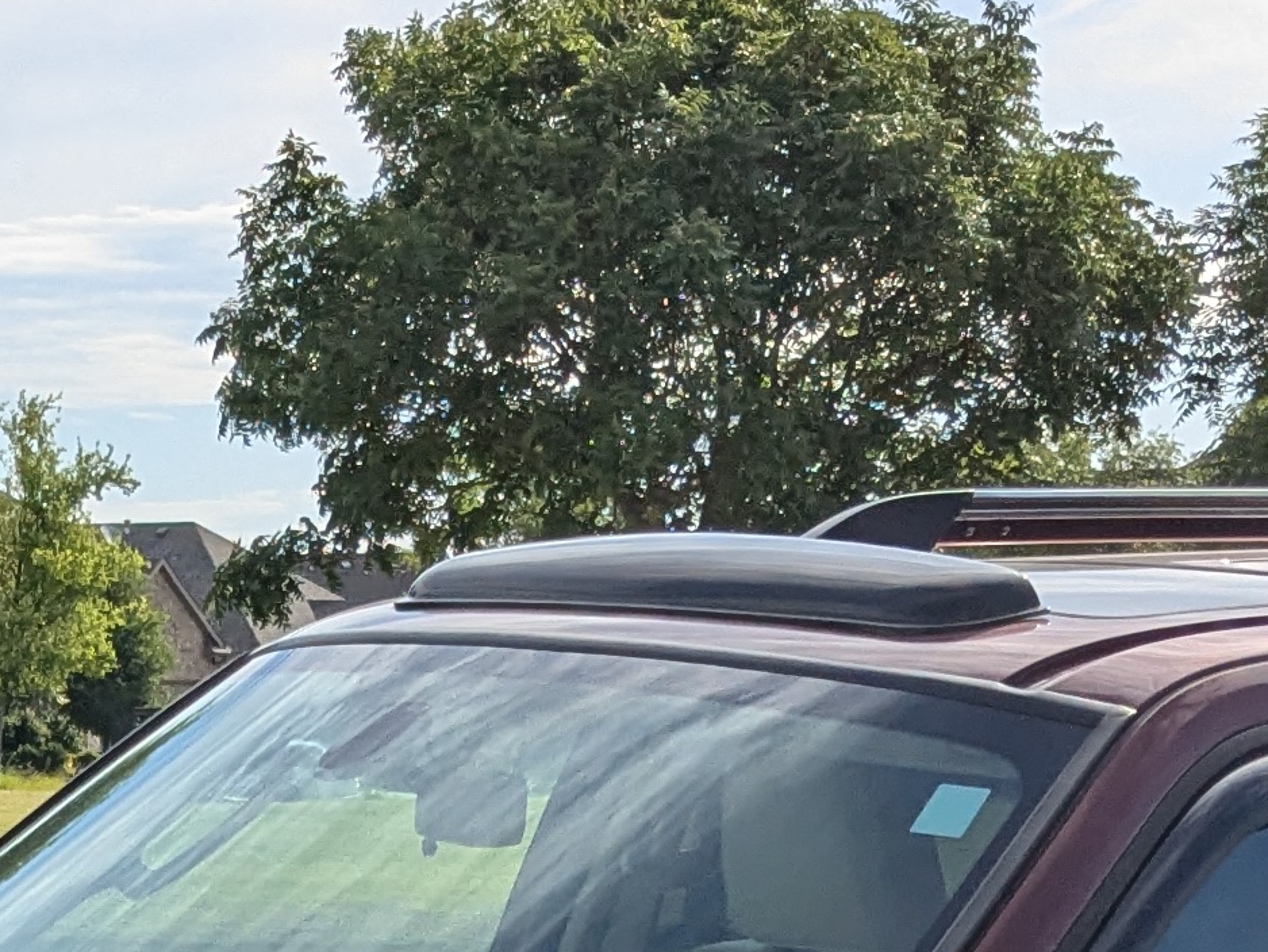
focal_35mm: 116
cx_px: -181
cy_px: 1652
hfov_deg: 16.4
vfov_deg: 11.9
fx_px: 4250
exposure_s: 1/3344
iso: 46
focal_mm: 4.38
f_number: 1.73
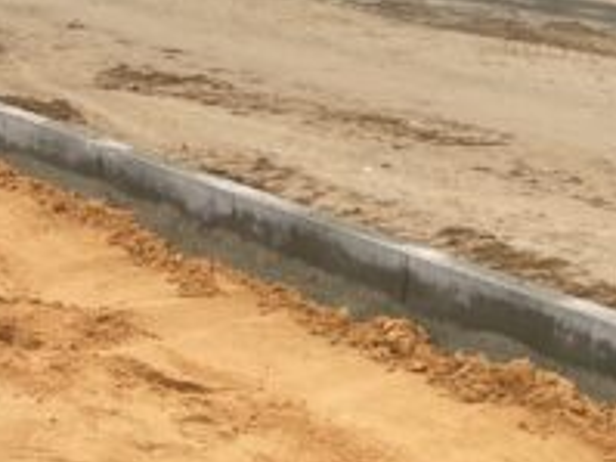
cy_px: 490
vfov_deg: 10.9
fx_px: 2383
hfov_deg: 14.2
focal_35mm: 134
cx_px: -164
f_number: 1.6
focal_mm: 4.2
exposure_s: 1/326
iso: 32
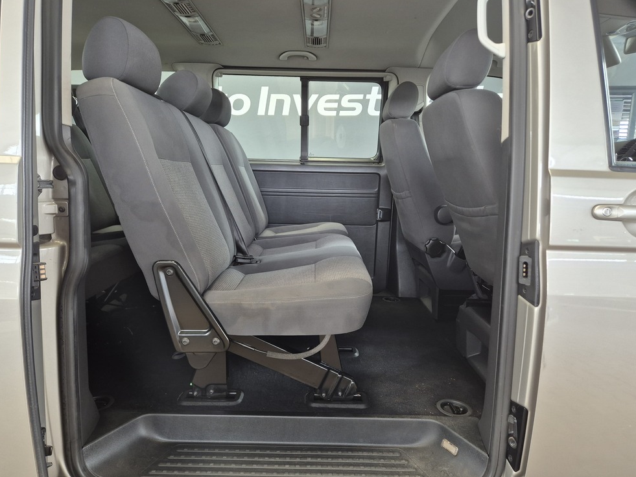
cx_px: 316
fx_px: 441
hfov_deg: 71.6
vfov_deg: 56.8
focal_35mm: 24
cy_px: 247
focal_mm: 5.4
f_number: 1.8
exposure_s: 1/100
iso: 160
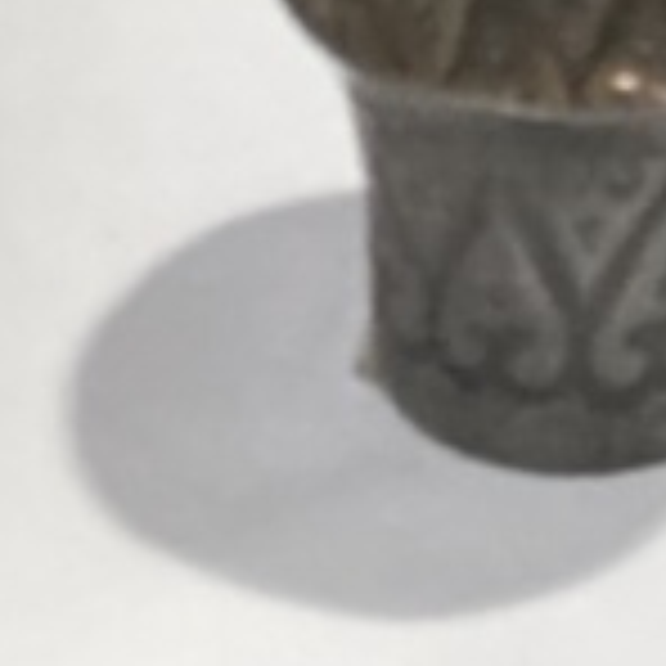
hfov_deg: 7.8
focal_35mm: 223
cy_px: -2457
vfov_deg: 5.9
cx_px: 684
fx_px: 4854
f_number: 1.8
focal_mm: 4.25
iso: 400
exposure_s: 1/33
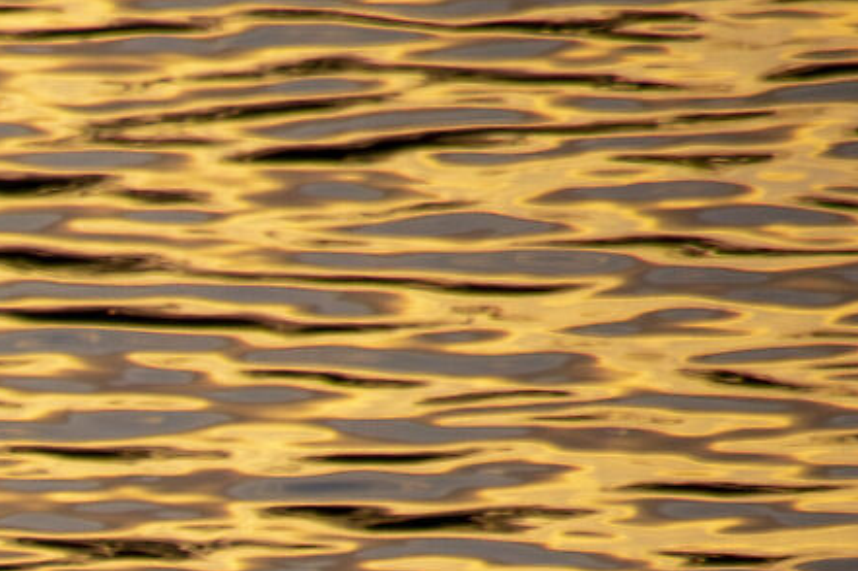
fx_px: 27173
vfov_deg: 1.2
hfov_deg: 1.8
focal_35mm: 1141
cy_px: 1272
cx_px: -1345
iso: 720
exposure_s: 1/1000
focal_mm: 140
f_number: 5.6
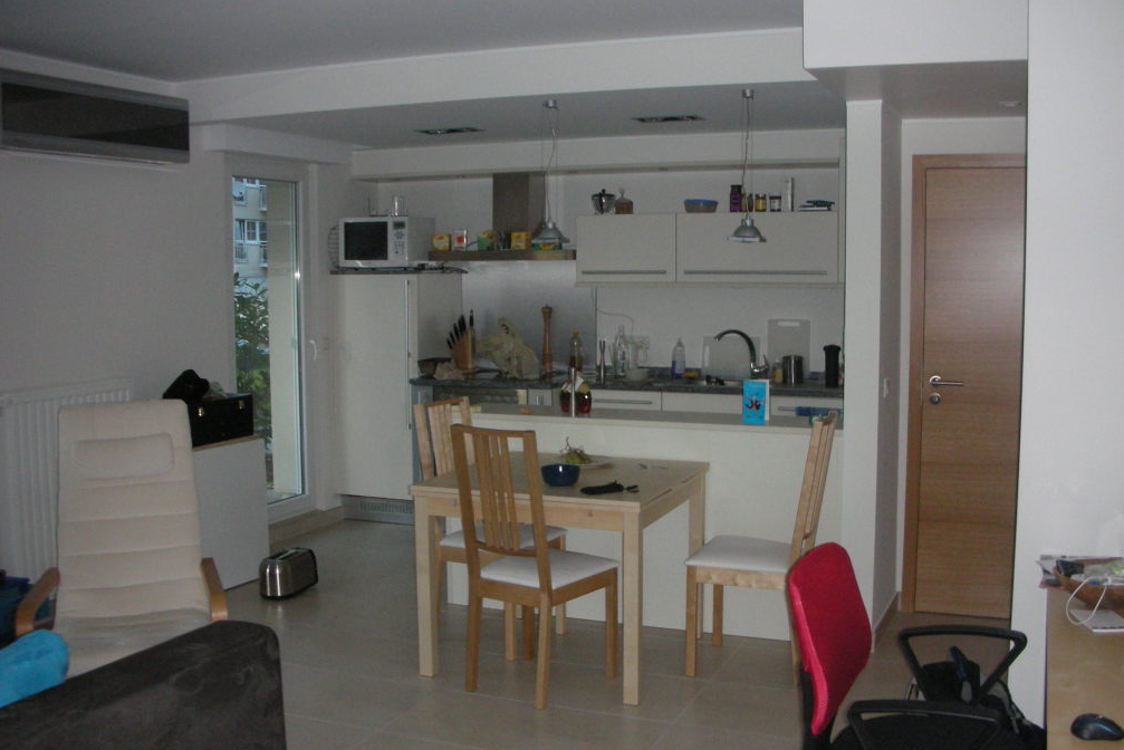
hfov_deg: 51.9
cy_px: 378
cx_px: 569
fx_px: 1155
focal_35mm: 37
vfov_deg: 36.0
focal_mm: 5.8
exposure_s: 1/60.1
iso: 200
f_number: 3
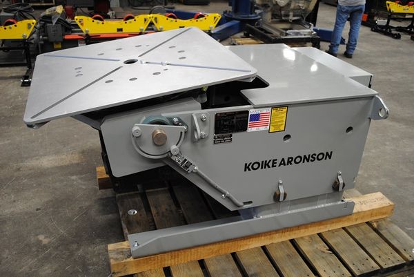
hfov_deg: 57.2
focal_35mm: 33
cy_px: 138
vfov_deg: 40.0
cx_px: 207
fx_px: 380
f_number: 4
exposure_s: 1/30
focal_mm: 22
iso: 320
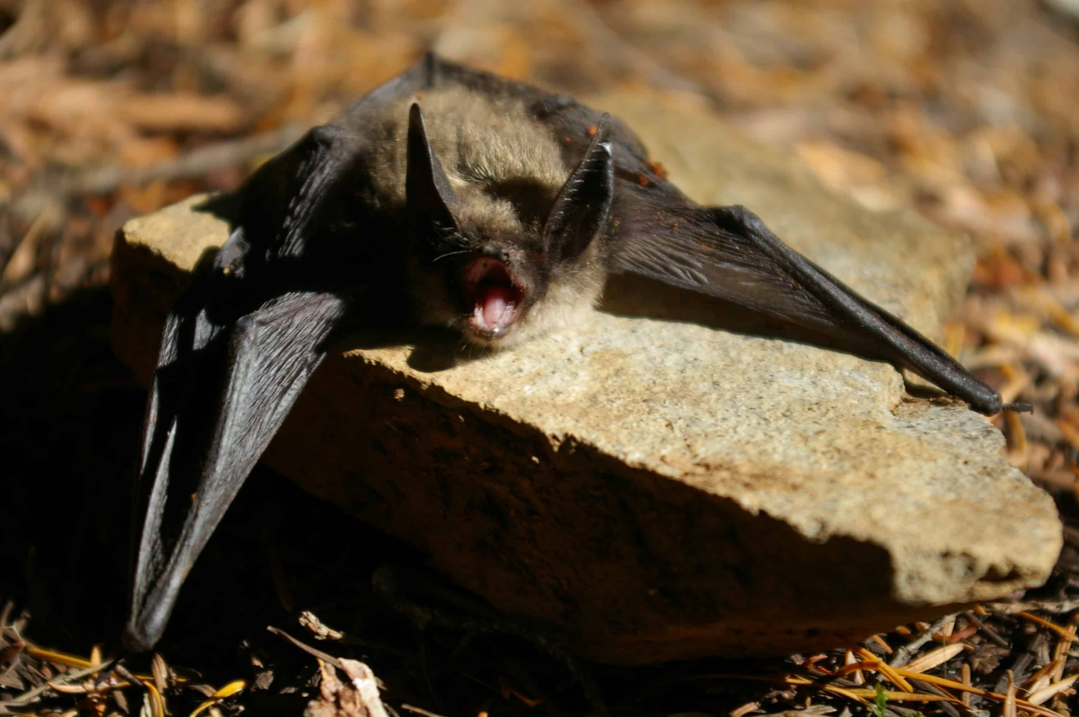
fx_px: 2470
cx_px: 540
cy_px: 358
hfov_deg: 24.6
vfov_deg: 16.5
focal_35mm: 82
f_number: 5.6
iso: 200
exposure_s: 1/20
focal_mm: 55
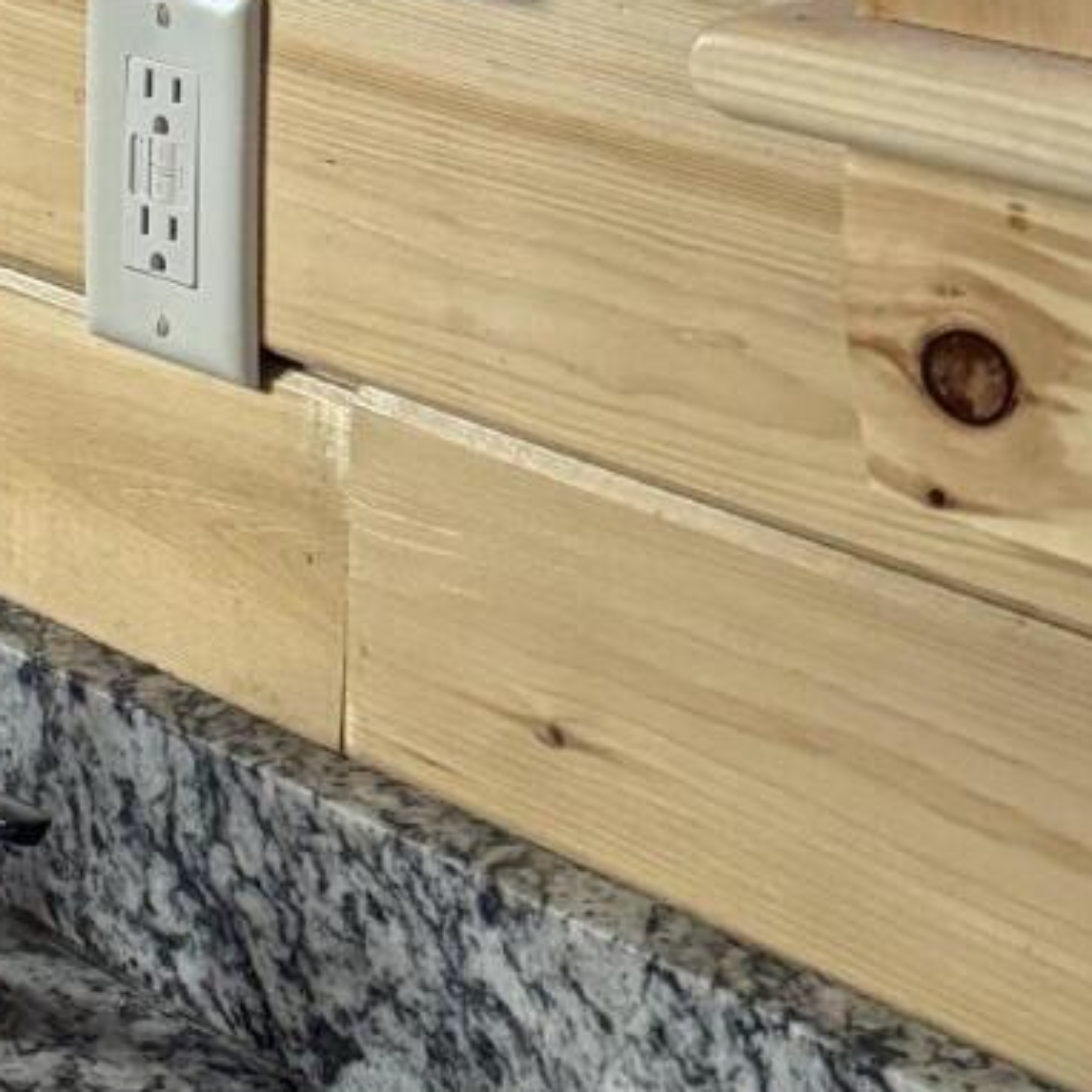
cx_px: -686
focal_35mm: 111
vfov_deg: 15.5
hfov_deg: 14.3
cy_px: 97
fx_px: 3962
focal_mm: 6.76
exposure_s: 1/60
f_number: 1.78
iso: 500
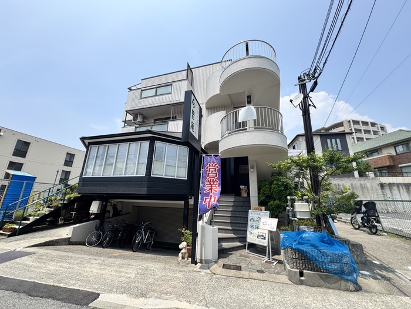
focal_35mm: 14
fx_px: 166
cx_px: 206
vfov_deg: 85.7
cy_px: 154
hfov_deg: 102.1
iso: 50
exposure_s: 1/1160
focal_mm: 2.22
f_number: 2.2
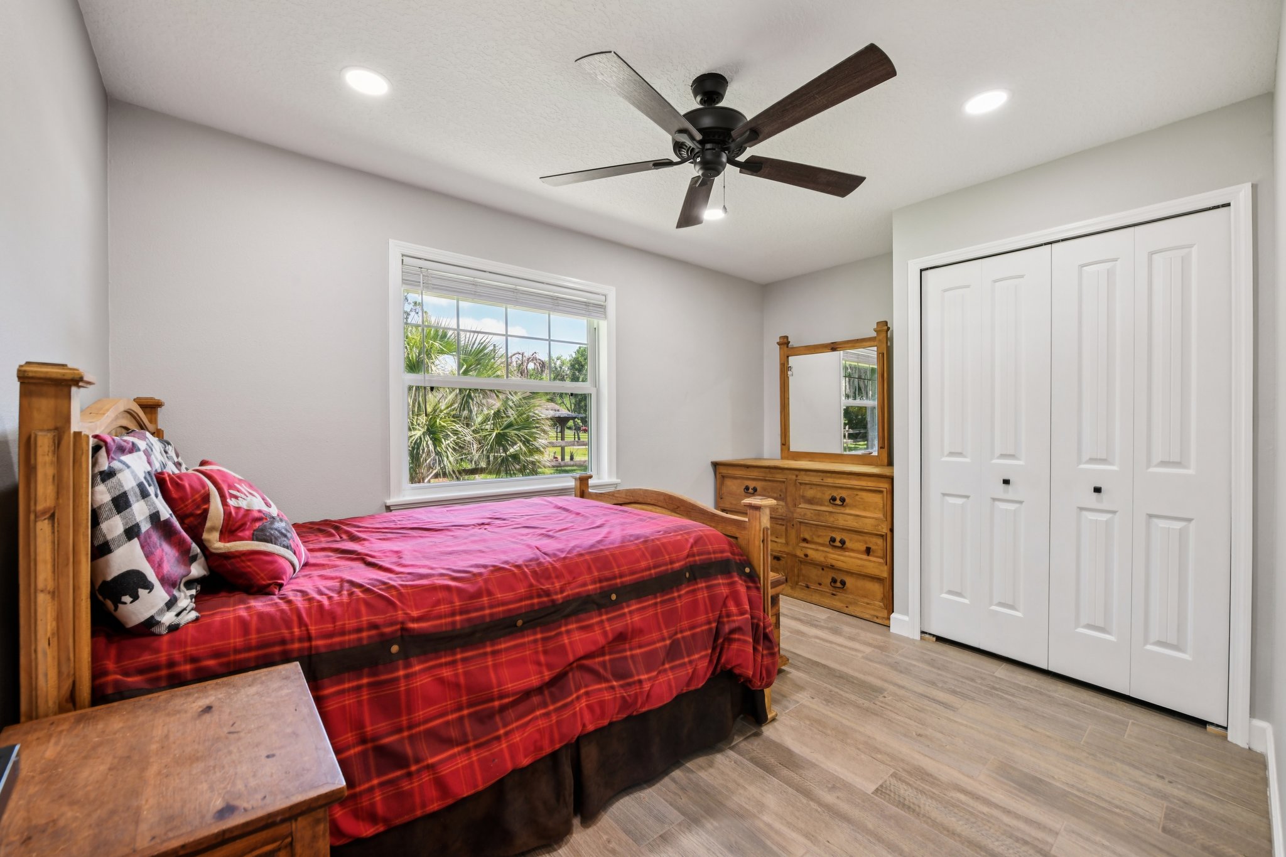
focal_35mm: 14
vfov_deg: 81.2
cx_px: 643
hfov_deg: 104.3
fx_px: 500
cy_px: 428
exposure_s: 1/15
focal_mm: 14
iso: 400
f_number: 8
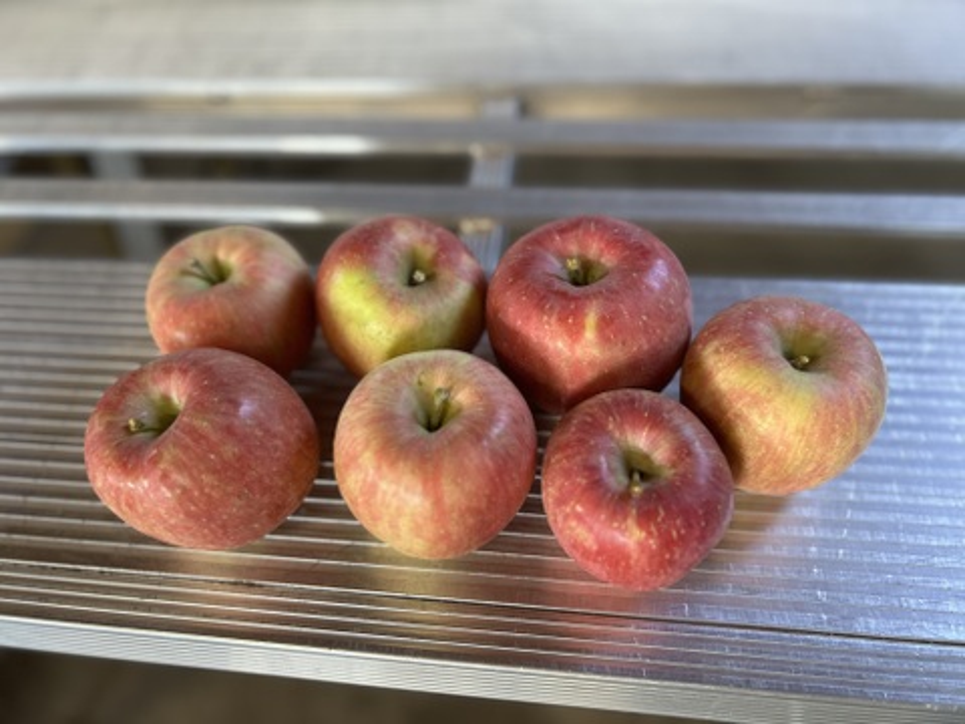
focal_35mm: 26
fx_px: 725
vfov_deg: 53.1
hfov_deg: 67.3
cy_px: 362
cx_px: 482
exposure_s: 1/50
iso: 64
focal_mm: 5.7
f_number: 1.5
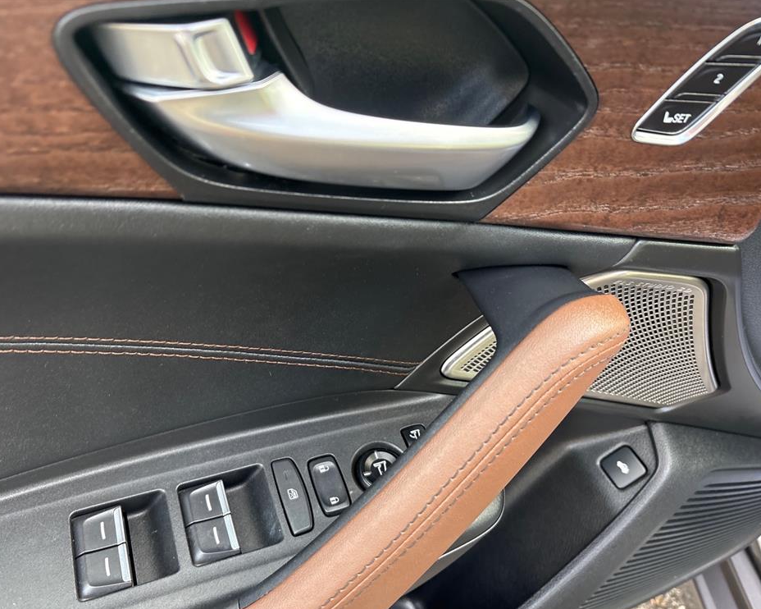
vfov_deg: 51.5
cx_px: 348
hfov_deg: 62.1
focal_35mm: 28
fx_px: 631
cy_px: 311
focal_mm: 5.96
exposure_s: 1/89
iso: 125
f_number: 1.6
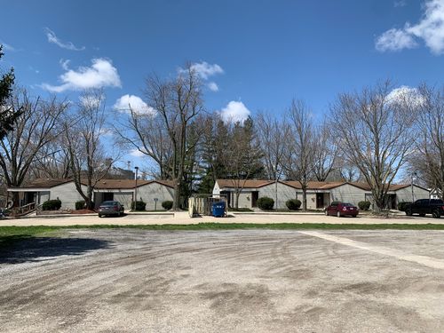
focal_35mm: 26
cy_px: 166
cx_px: 222
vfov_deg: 53.1
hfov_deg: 67.3
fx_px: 333
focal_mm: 4.25
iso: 25
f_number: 1.8
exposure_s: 1/2611
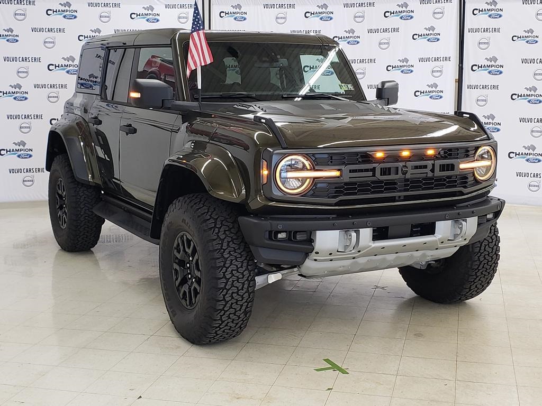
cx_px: 271
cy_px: 203
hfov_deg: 67.3
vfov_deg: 53.1
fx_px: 407
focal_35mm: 26
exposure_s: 1/60
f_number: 2.4
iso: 160
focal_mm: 4.3
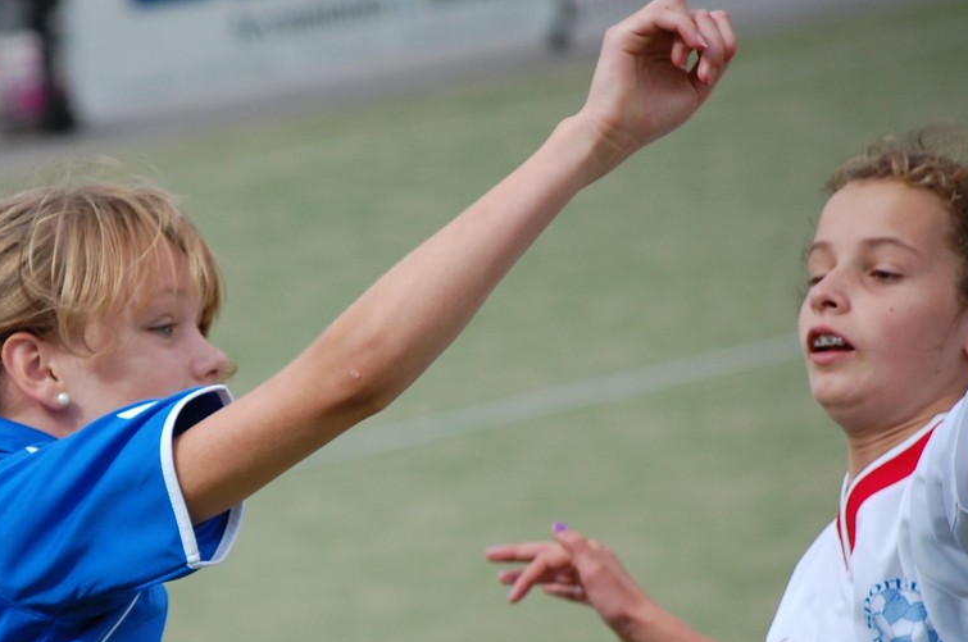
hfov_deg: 7.5
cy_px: 424
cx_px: 404
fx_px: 7375
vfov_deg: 5.0
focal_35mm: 275
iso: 400
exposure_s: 1/1250
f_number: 5
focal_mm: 135
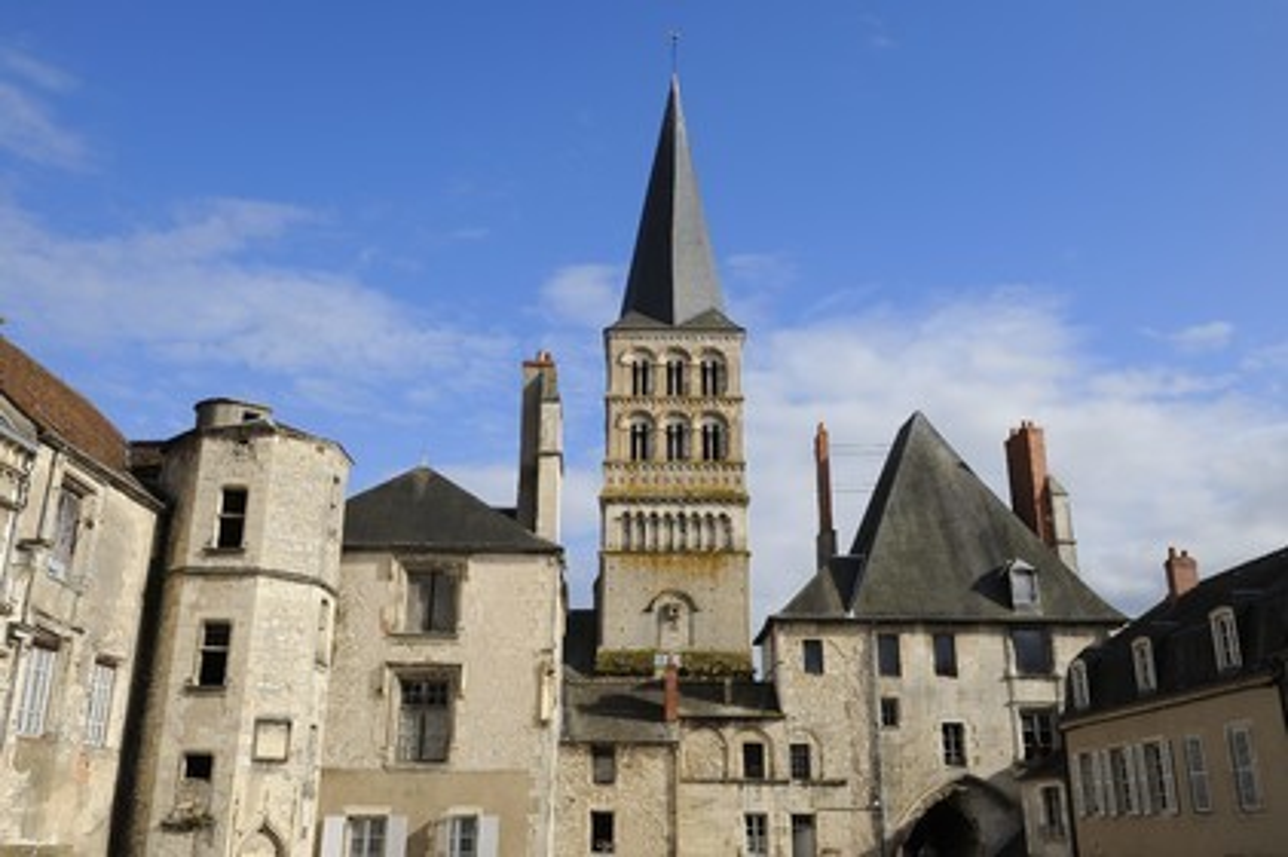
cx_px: 644
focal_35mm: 32
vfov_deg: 41.1
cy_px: 428
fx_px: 1144
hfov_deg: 58.8
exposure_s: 1/160
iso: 200
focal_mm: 32
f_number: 14
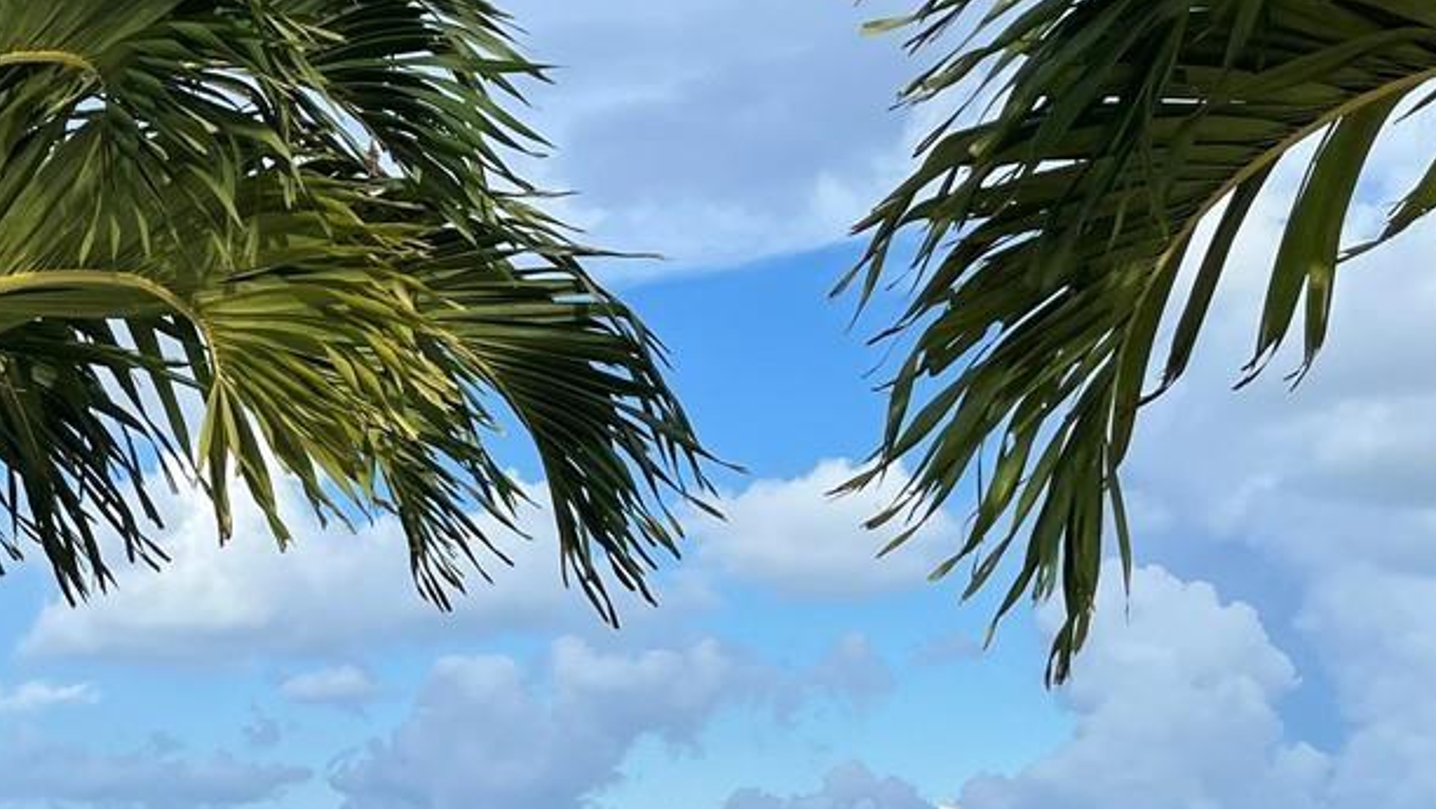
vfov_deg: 15.5
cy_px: 1060
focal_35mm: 74
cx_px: 739
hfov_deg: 28.6
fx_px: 2819
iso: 50
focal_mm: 5.1
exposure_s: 1/3521
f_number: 1.6
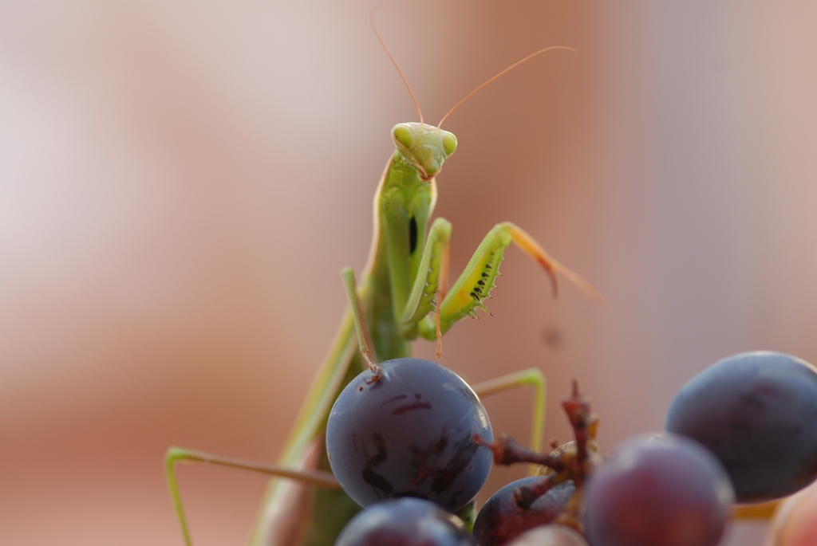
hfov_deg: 13.0
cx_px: 408
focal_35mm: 158
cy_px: 273
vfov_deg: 8.7
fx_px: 3578
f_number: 5
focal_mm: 105
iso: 100
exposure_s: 1/100
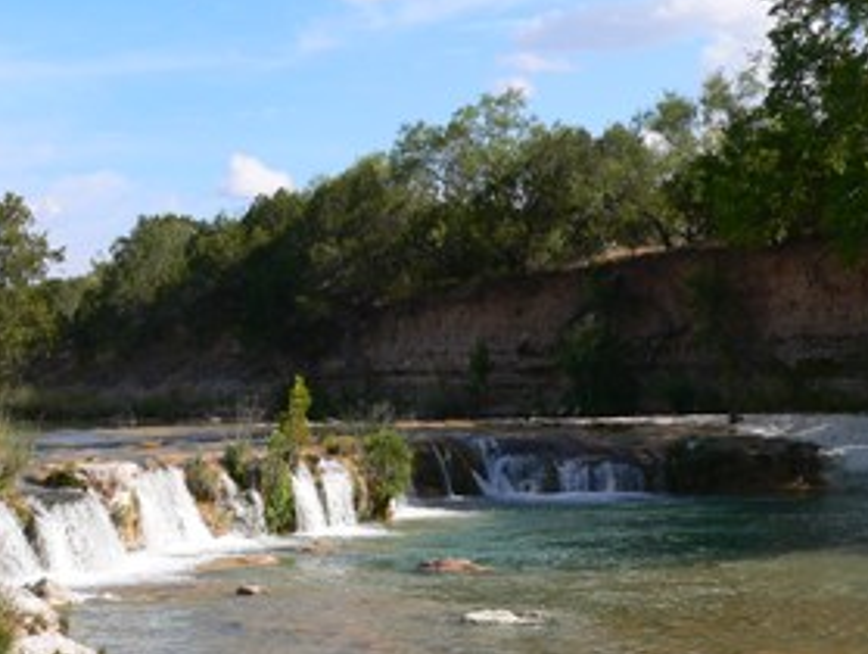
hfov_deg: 23.0
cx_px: 345
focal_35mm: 85
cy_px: 411
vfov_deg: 17.4
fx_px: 2134
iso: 80
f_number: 4
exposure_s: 1/500
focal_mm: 8.8
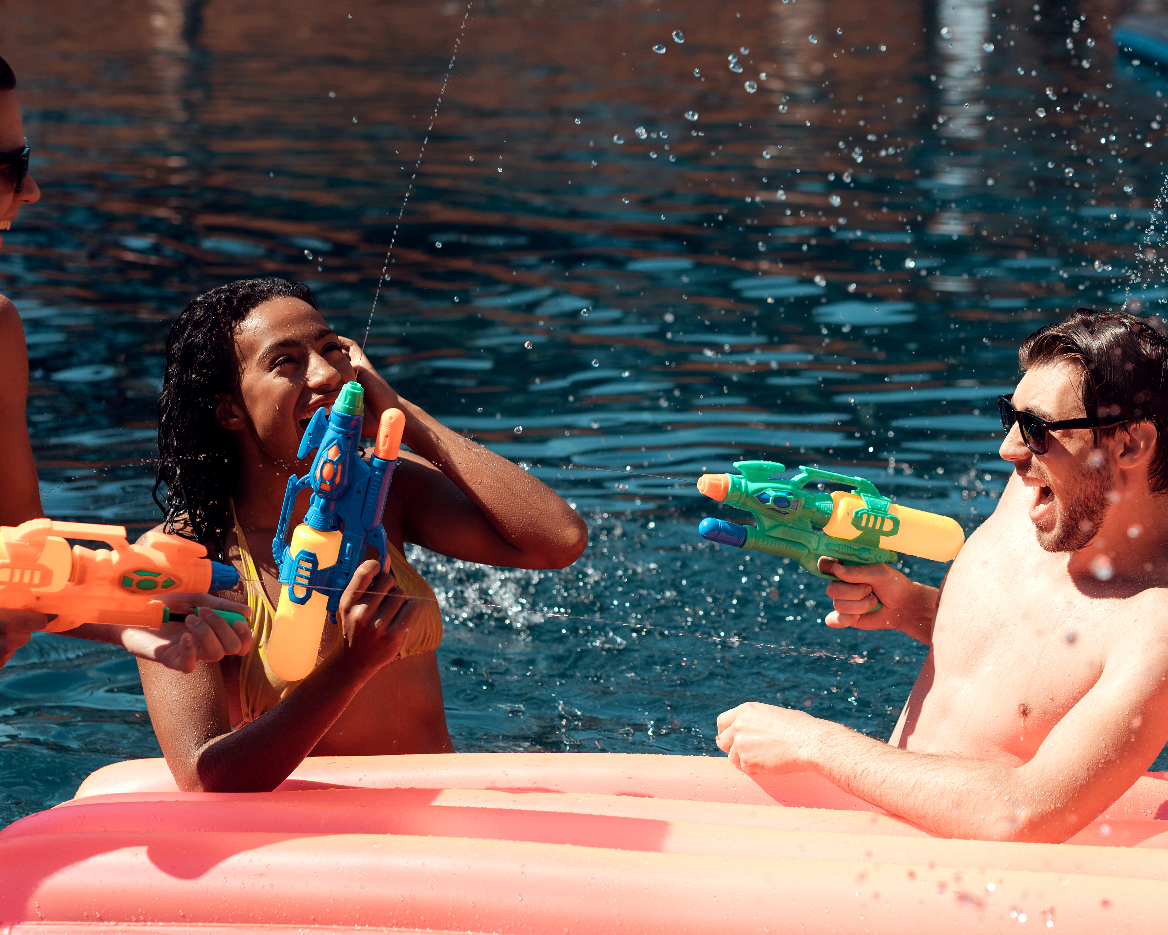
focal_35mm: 85
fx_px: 2939
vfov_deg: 18.1
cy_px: 465
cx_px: 727
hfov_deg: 22.4
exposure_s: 1/2500
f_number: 2.8
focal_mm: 50
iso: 200
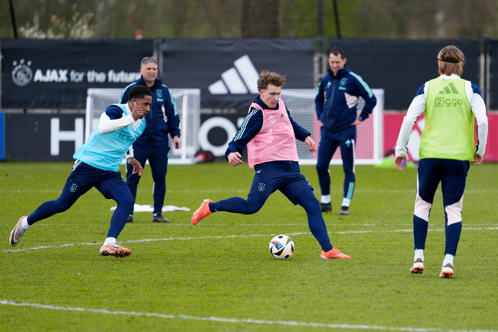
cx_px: 249
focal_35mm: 300
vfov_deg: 4.6
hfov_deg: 6.9
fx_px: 4150
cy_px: 166
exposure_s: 1/1600
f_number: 2.8
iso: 320
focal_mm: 300
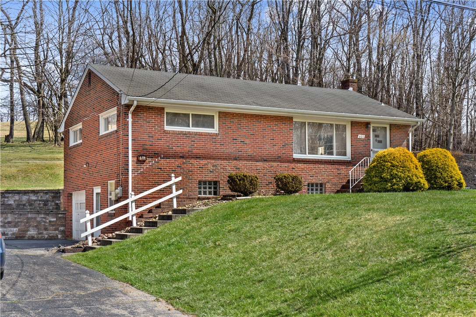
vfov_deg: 27.5
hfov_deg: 40.3
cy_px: 158
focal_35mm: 49
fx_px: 648
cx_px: 238
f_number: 8
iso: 125
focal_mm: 49
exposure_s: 1/250
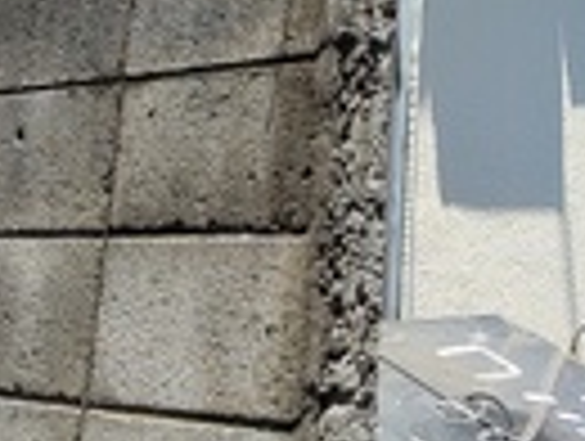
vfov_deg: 17.4
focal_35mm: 70
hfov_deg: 26.6
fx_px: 1185
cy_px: -340
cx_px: 554
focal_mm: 2.2
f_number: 2.2
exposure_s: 1/1321
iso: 64
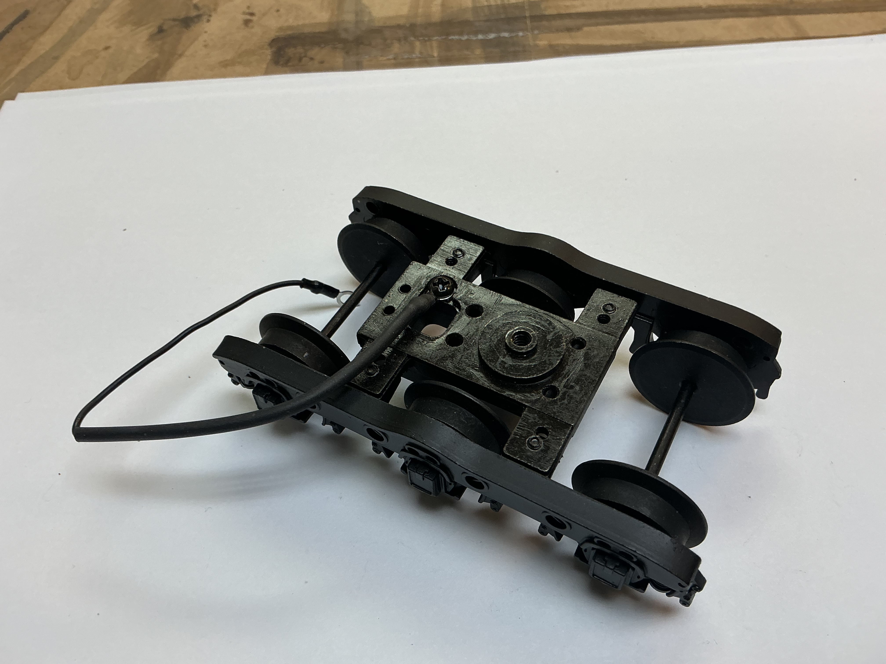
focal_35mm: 29
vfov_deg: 48.2
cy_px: 332
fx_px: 742
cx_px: 443
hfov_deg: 61.7
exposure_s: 1/100
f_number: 1.8
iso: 32
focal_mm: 3
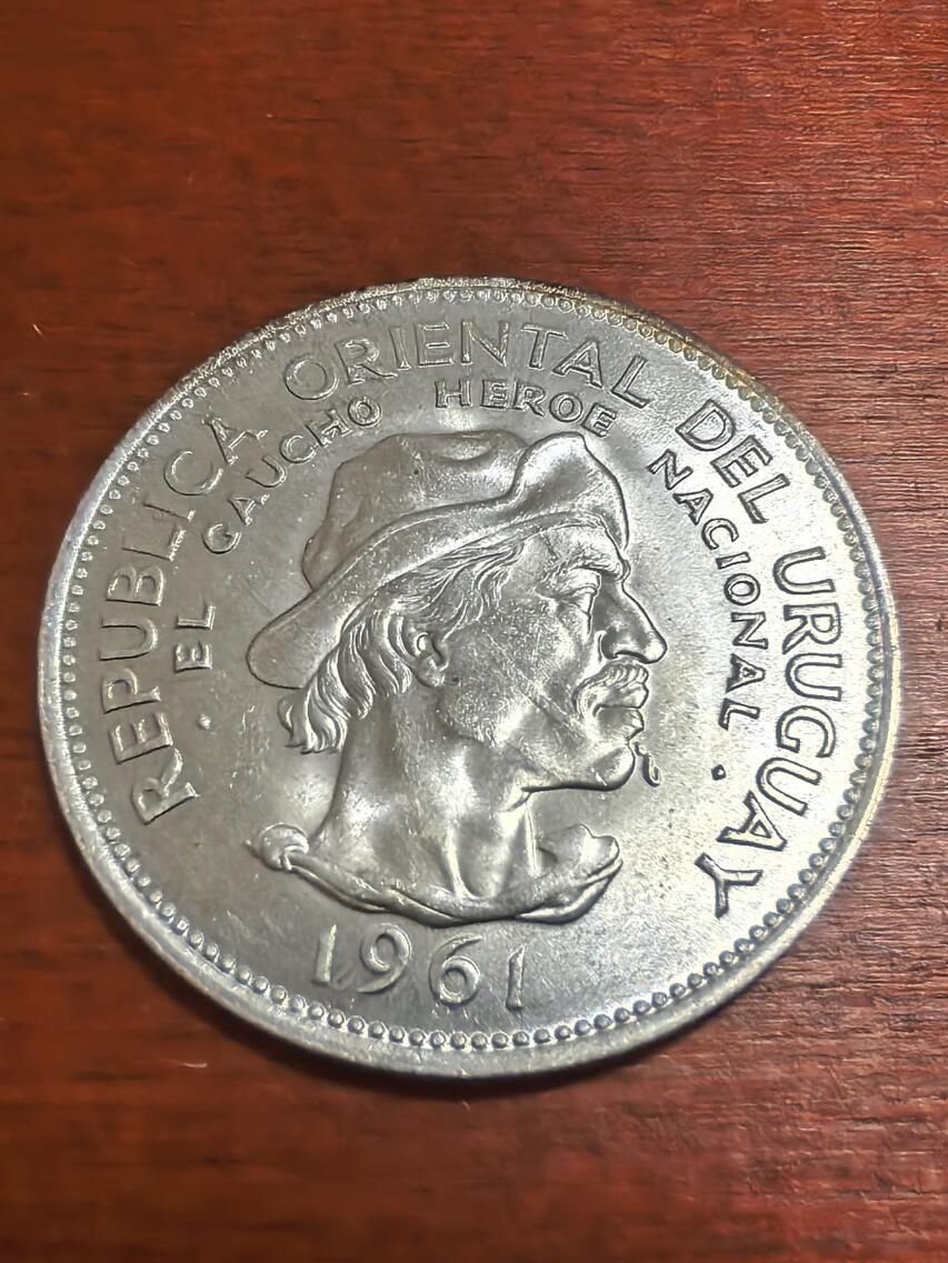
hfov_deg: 37.7
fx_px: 1387
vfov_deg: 49.0
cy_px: 664
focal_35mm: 38
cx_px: 466
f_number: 2.2
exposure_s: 1/33.3
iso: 125
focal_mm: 1.68
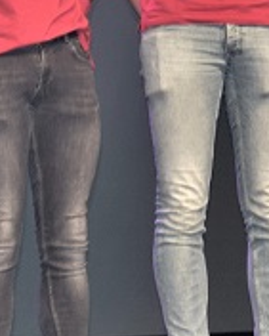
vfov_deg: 7.6
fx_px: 2500
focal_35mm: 251
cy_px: -74
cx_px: 366
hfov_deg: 6.1
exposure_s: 1/50
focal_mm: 35
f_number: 4.2
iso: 400
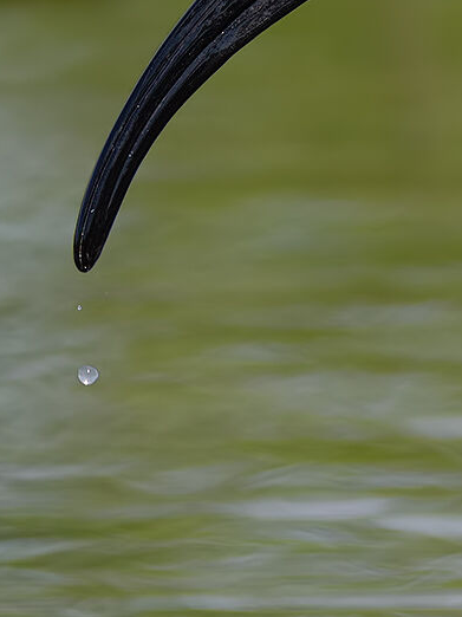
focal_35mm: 1857
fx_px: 33073
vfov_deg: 1.1
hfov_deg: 0.8
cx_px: 1028
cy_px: 216
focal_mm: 420
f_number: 6.3
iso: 180
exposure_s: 1/800
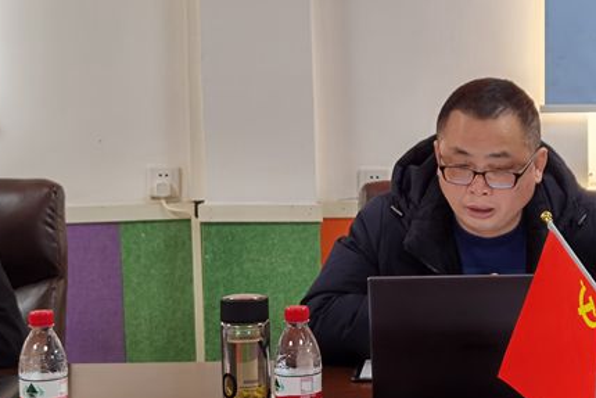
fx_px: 1457
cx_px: 464
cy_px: 206
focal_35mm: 88
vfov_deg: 15.5
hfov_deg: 22.8
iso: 200
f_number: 1.9
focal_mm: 6.71
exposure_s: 1/100
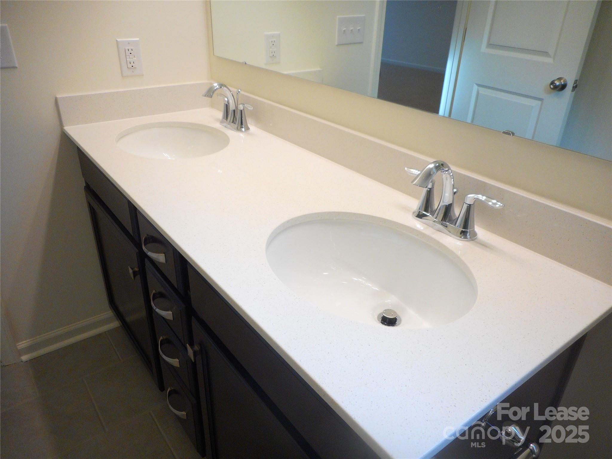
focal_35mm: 25
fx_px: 442
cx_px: 306
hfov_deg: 69.4
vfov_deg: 54.9
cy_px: 230
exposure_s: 1/30
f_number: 3.7
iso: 140
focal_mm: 4.5
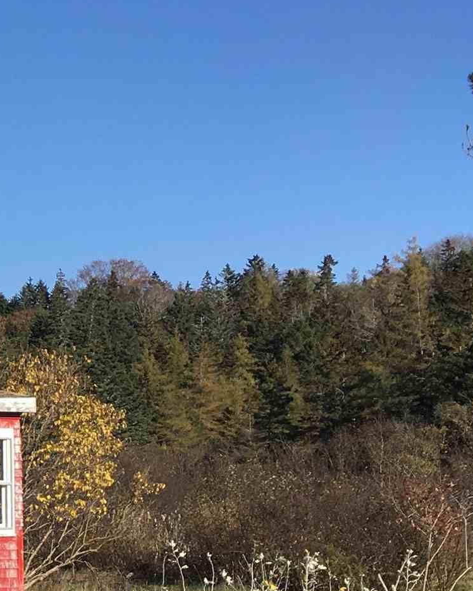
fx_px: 1627
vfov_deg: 20.5
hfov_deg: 14.6
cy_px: 393
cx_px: -368
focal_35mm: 93
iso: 25
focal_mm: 4.15
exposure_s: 1/1748
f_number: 2.2
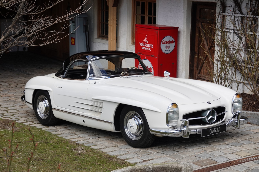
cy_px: 86
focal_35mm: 76
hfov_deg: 26.7
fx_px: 547
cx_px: 130
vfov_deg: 17.9
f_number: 4
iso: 125
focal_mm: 27.98
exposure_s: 1/640
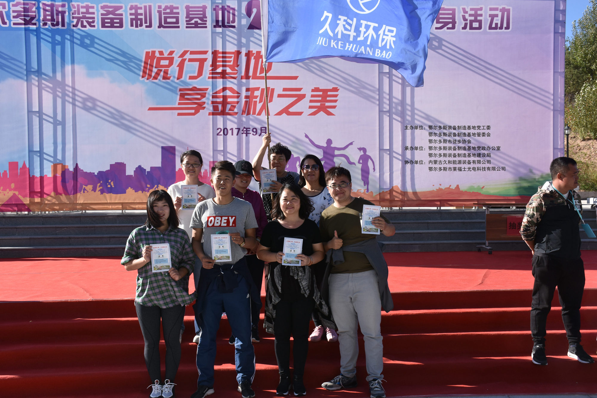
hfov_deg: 49.6
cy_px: 199
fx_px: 647
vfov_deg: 34.2
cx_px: 298
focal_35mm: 39
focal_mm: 26
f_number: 8
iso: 320
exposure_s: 1/500
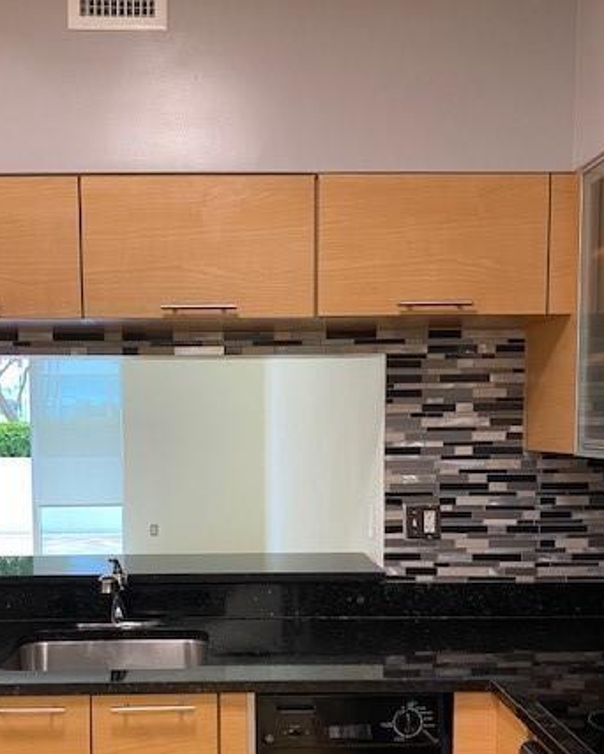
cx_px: 231
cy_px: 494
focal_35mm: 38
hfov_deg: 39.0
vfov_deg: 47.2
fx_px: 849
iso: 100
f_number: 1.8
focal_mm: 4.25
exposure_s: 1/60
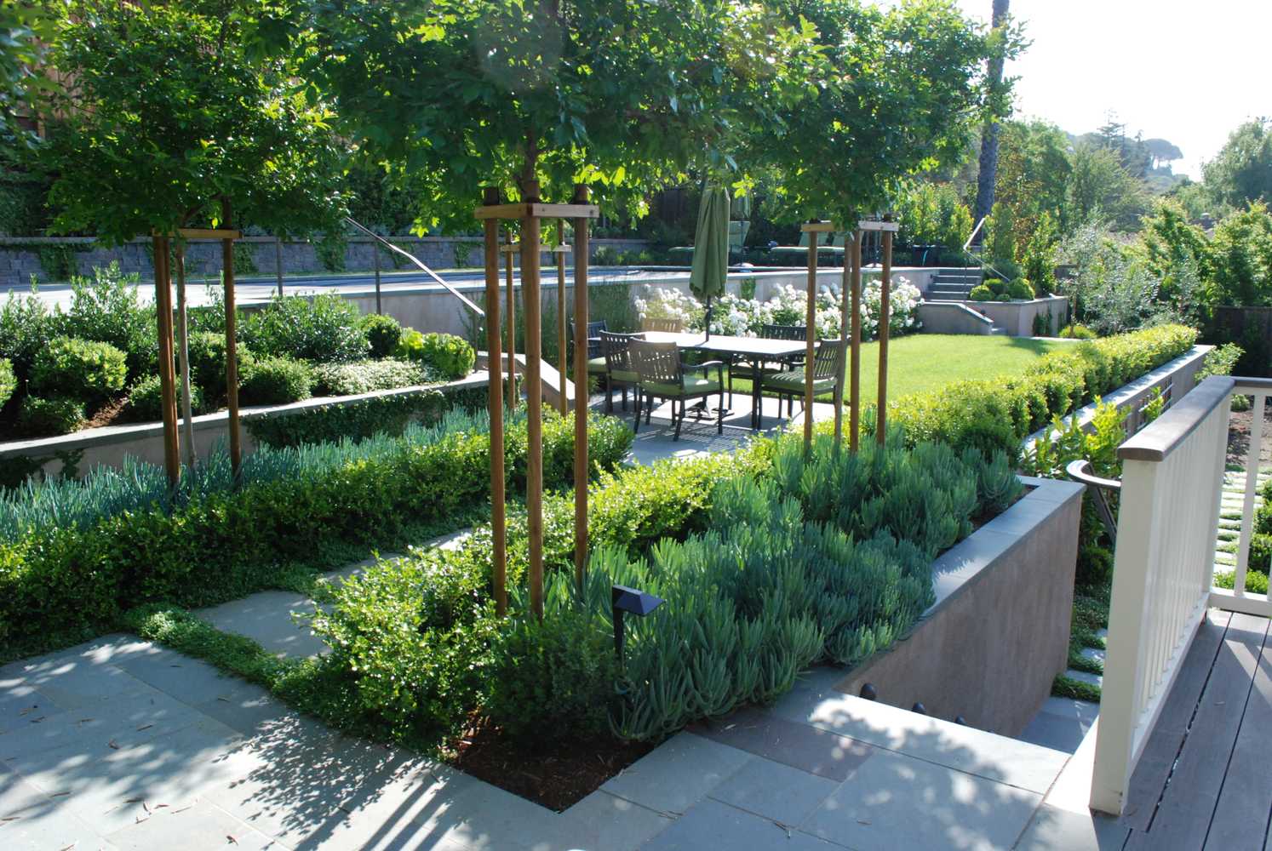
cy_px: 426
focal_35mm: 27
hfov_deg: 67.3
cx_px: 636
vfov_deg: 48.0
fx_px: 955
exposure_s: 1/320
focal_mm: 18
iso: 800
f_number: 9
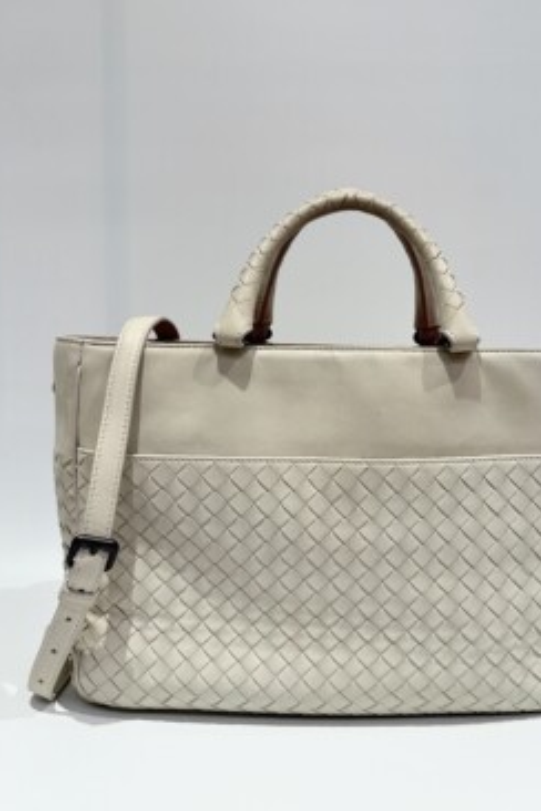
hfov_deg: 43.2
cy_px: 377
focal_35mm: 30
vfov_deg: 61.9
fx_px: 676
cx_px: 346
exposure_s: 1/100
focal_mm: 6.86
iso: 200
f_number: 1.78
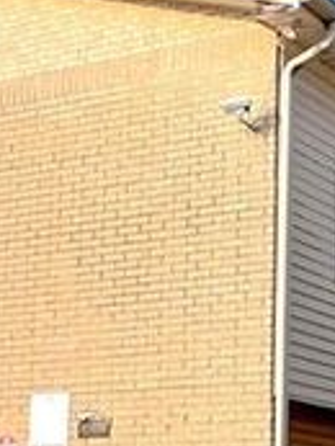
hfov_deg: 14.6
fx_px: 1289
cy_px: 331
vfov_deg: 19.5
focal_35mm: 100
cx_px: 327
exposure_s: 1/4292
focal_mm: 4.2
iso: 50
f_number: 1.6
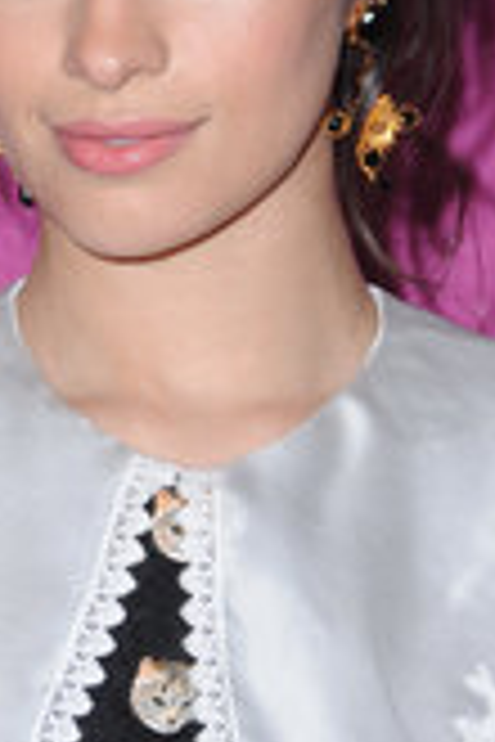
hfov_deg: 4.0
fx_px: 7119
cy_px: 310
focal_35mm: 345
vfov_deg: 6.0
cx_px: 162
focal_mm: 95
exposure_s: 1/200
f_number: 8
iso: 500
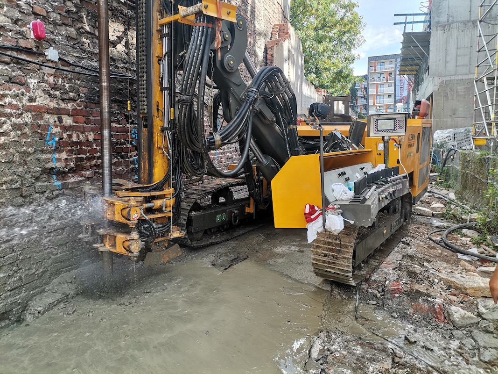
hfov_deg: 67.3
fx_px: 374
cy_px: 187
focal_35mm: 26
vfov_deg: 53.1
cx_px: 249
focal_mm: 4.75
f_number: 1.8
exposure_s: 1/387
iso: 50
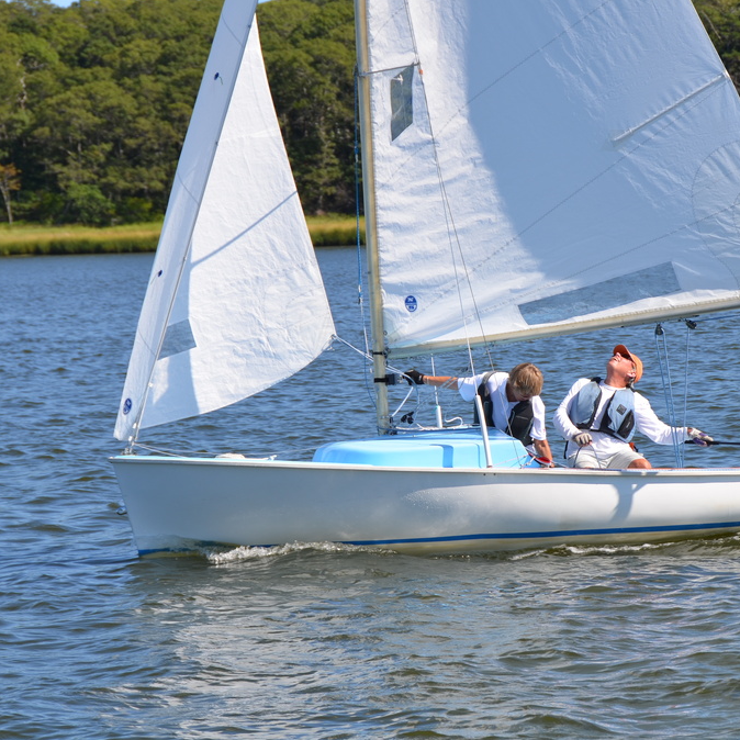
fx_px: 4208
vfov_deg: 10.0
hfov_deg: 10.0
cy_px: 370
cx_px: 482
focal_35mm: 174
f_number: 8
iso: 100
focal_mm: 90
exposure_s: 1/250
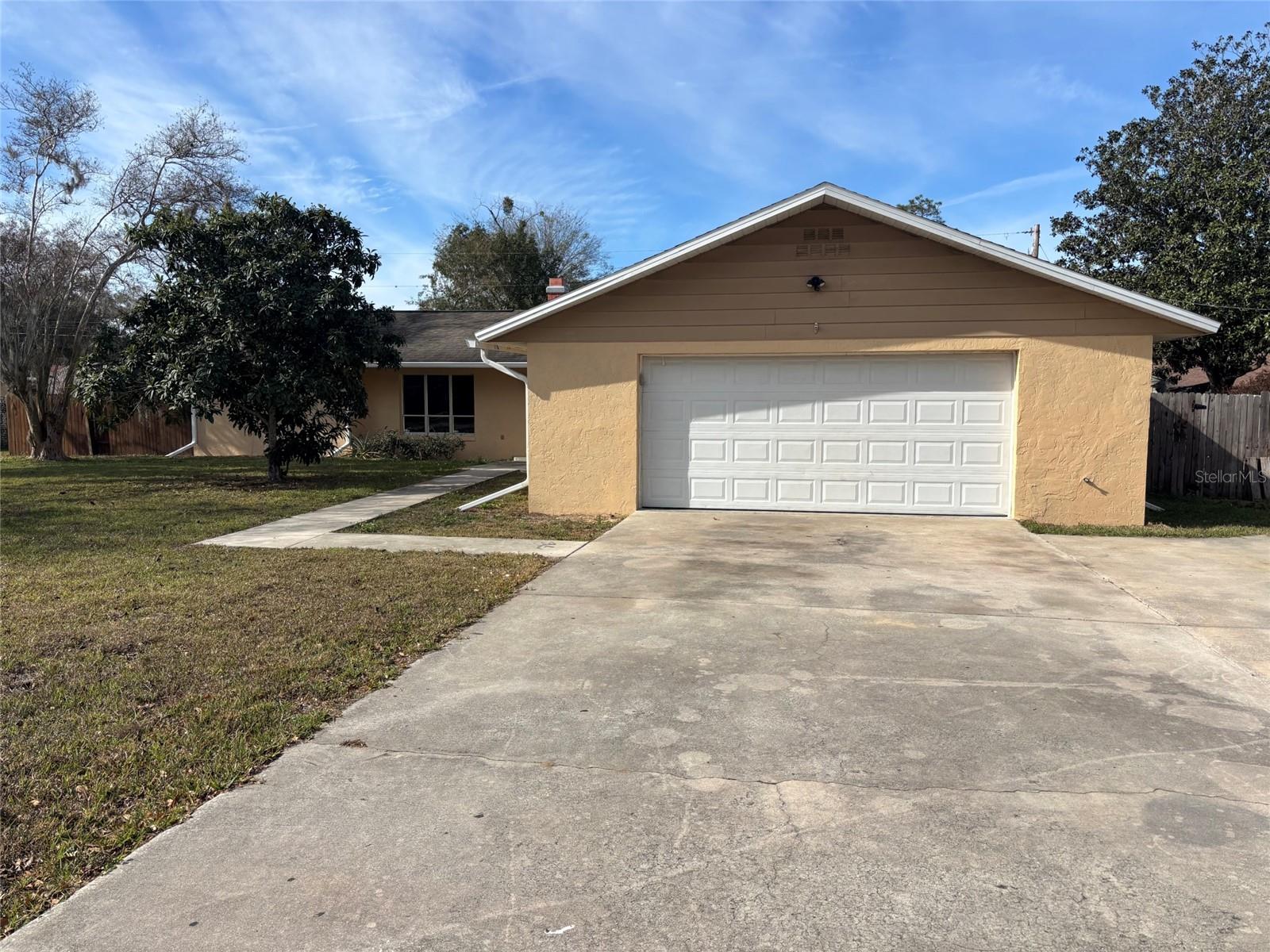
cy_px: 476
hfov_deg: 67.3
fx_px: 954
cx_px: 635
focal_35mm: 26
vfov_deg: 53.1
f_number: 1.6
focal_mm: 5.96
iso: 50
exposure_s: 1/3205
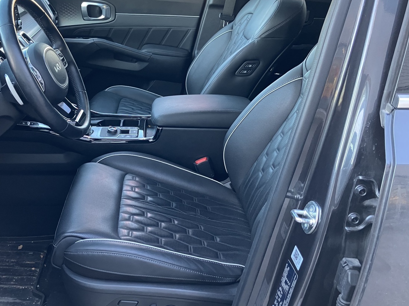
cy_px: 139
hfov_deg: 49.6
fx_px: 437
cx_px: 149
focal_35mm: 37
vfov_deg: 38.6
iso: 200
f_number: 1.8
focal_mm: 3.99
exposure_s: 1/60
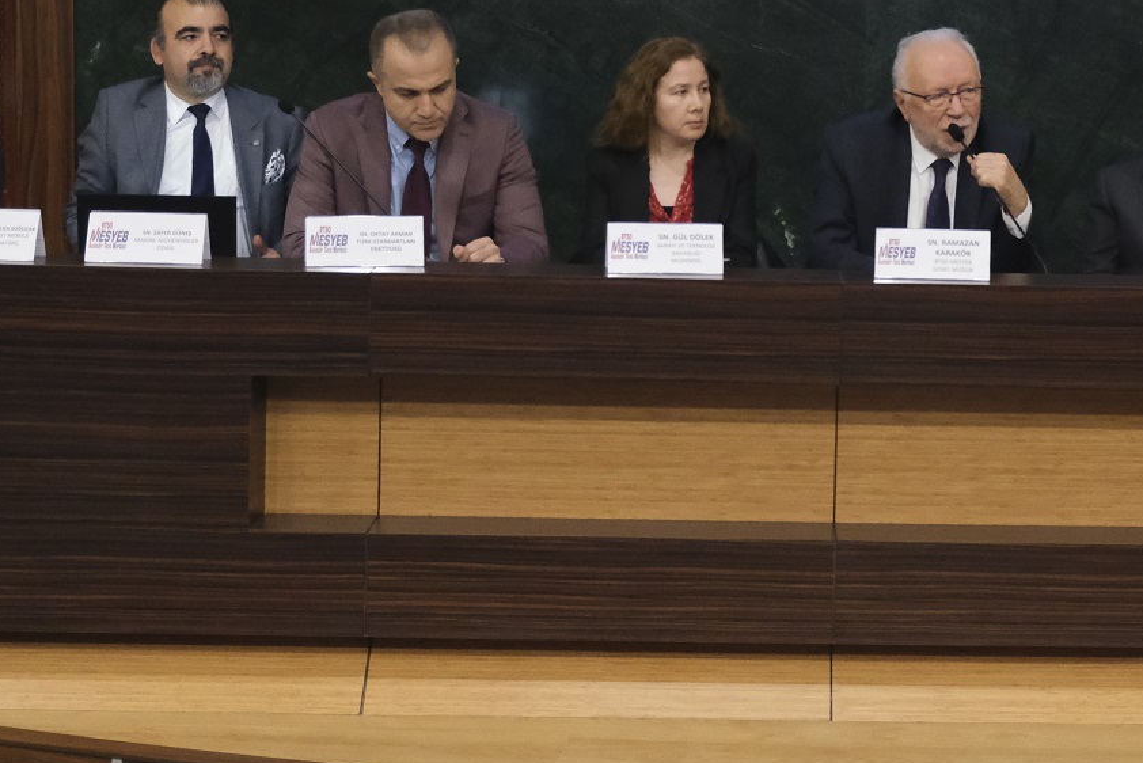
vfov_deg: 16.9
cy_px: 95
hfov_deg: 24.9
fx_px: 2541
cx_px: 914
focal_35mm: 80
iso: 6400
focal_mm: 24.3
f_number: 3.6
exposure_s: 1/100
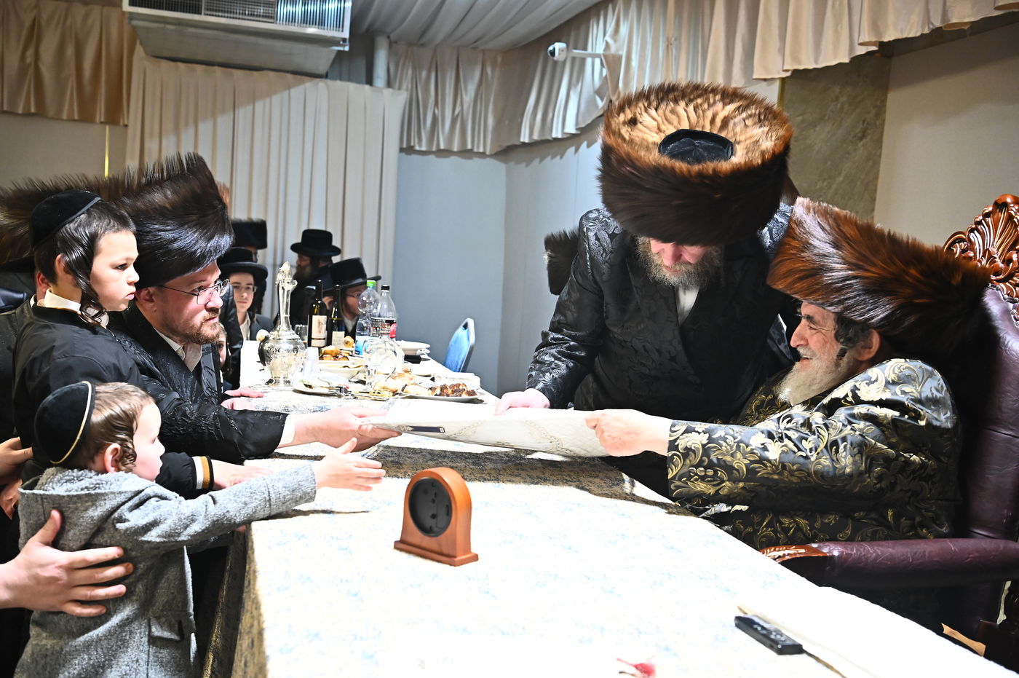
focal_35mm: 38
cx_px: 510
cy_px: 339
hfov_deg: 50.7
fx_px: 1075
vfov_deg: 35.0
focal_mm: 38
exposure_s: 1/200
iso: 3200
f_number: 4.5
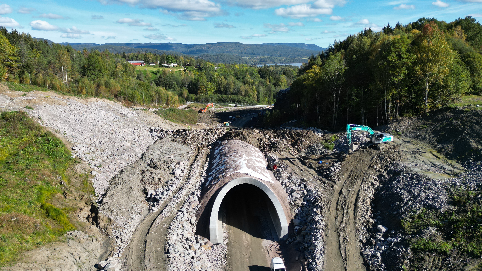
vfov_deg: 38.7
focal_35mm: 30
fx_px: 383
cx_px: 226
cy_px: 105
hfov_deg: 64.2
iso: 130
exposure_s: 1/2500
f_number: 1.7
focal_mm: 6.72
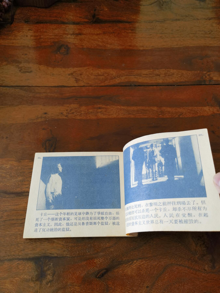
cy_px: 146
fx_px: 229
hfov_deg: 51.4
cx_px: 110
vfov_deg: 65.3
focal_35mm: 27
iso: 80
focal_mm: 6.67
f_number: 1.9
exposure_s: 1/120
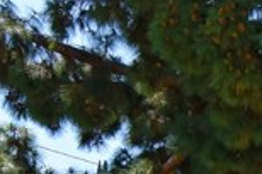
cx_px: 464
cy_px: 323
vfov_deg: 10.2
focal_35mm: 125
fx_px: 908
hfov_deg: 14.5
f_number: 14
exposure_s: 1/125
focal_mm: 20
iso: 250
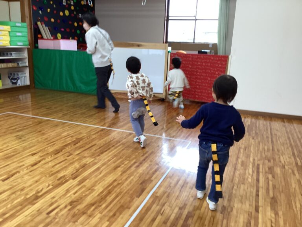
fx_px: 270
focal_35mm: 31
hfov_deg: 58.4
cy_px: 114
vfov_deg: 45.4
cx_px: 151
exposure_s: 1/60
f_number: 2.4
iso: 80
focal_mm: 3.3
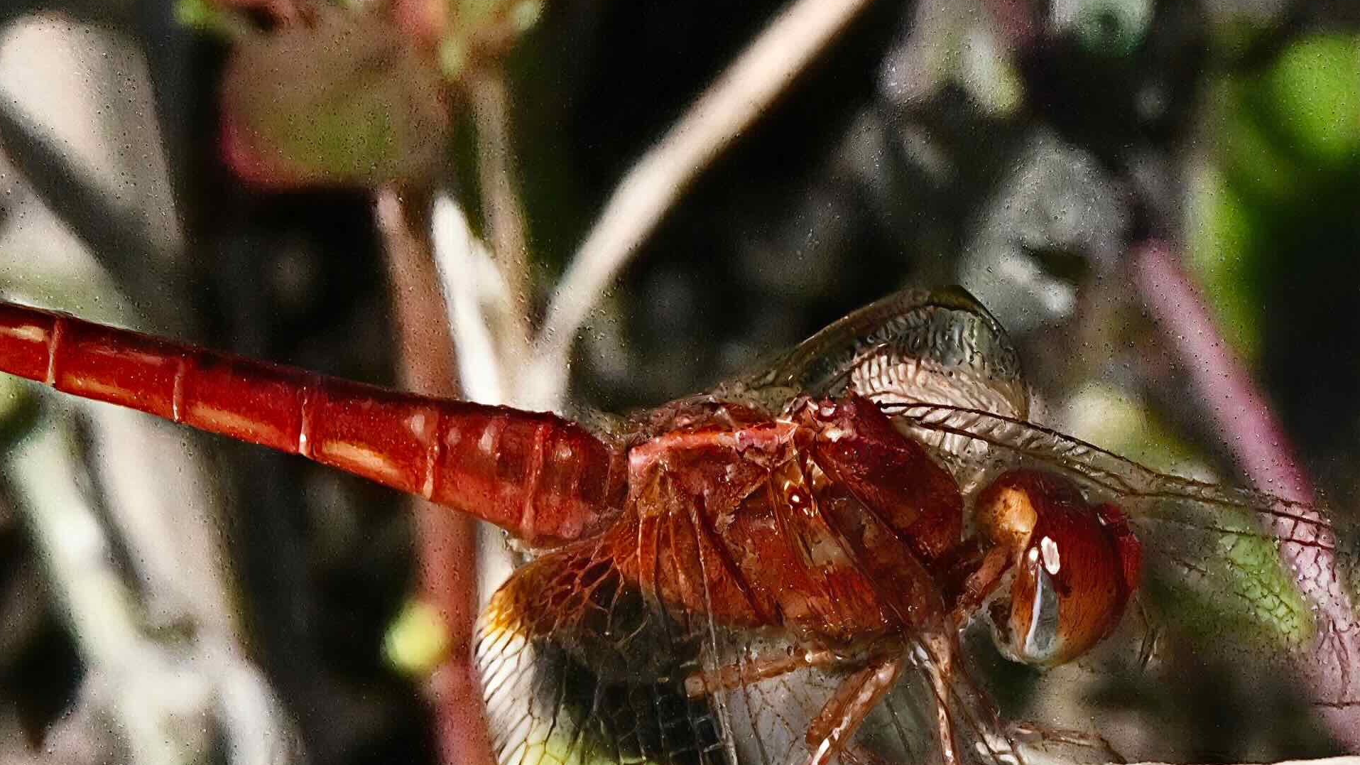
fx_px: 26504
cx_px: 817
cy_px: 557
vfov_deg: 1.7
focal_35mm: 735
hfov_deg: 2.9
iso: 5000
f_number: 36
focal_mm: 350
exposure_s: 1/1250
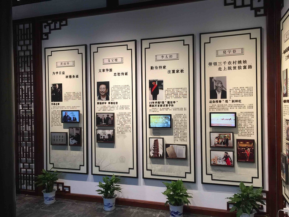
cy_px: 108
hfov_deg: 61.7
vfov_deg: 48.2
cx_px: 144
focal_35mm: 29
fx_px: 242
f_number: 2.2
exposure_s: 1/33
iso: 50
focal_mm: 4.15
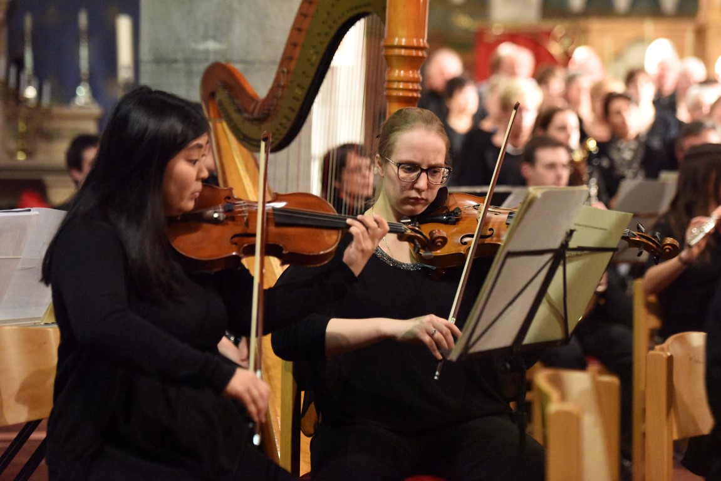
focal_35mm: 105
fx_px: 2103
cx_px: 360
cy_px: 240
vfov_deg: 13.0
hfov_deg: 19.5
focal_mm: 105
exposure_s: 1/125
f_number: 2.8
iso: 12800
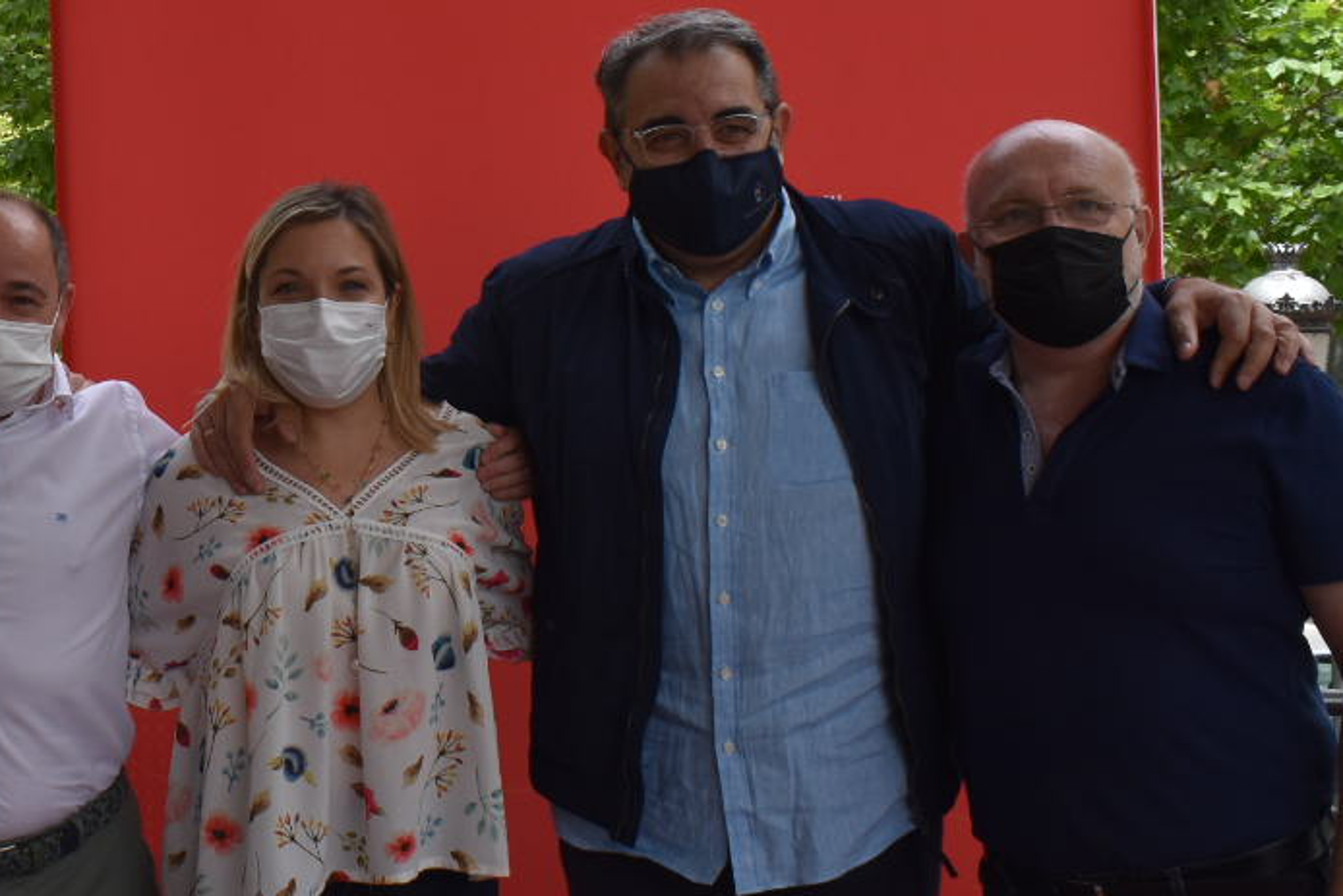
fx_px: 2351
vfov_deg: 21.4
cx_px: 157
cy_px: 255
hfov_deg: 30.6
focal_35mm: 63
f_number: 9
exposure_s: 1/320
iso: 200
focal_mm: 18
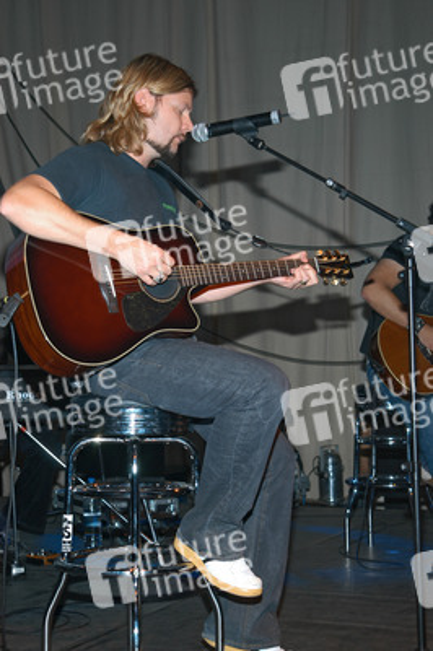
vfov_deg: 31.9
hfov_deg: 21.5
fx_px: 1139
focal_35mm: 63
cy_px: 326
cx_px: 216
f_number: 5
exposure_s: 1/60
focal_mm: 42
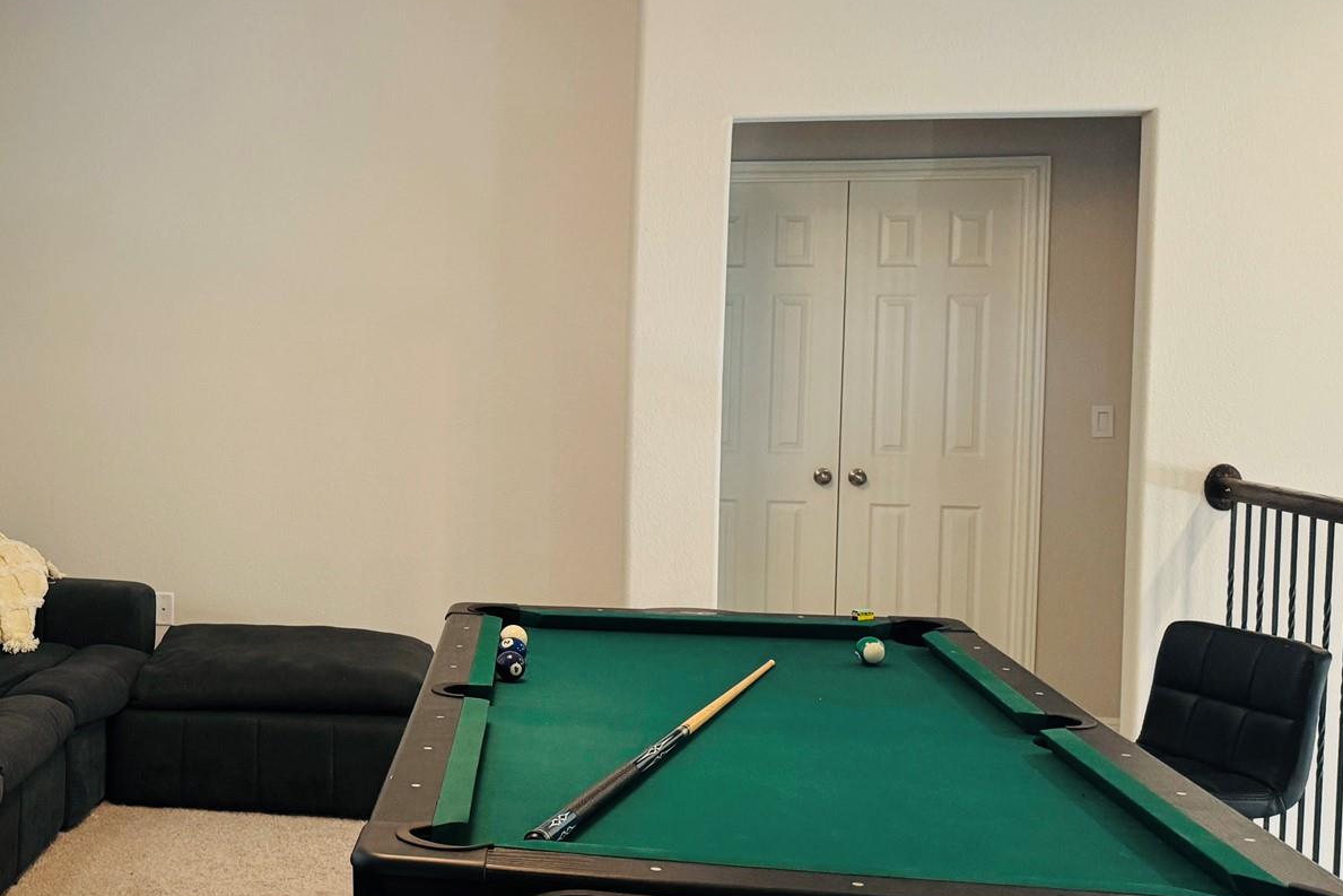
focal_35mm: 43
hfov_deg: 43.0
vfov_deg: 31.2
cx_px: 235
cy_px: 436
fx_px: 1604
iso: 250
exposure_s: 1/60
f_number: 1.78
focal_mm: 6.76
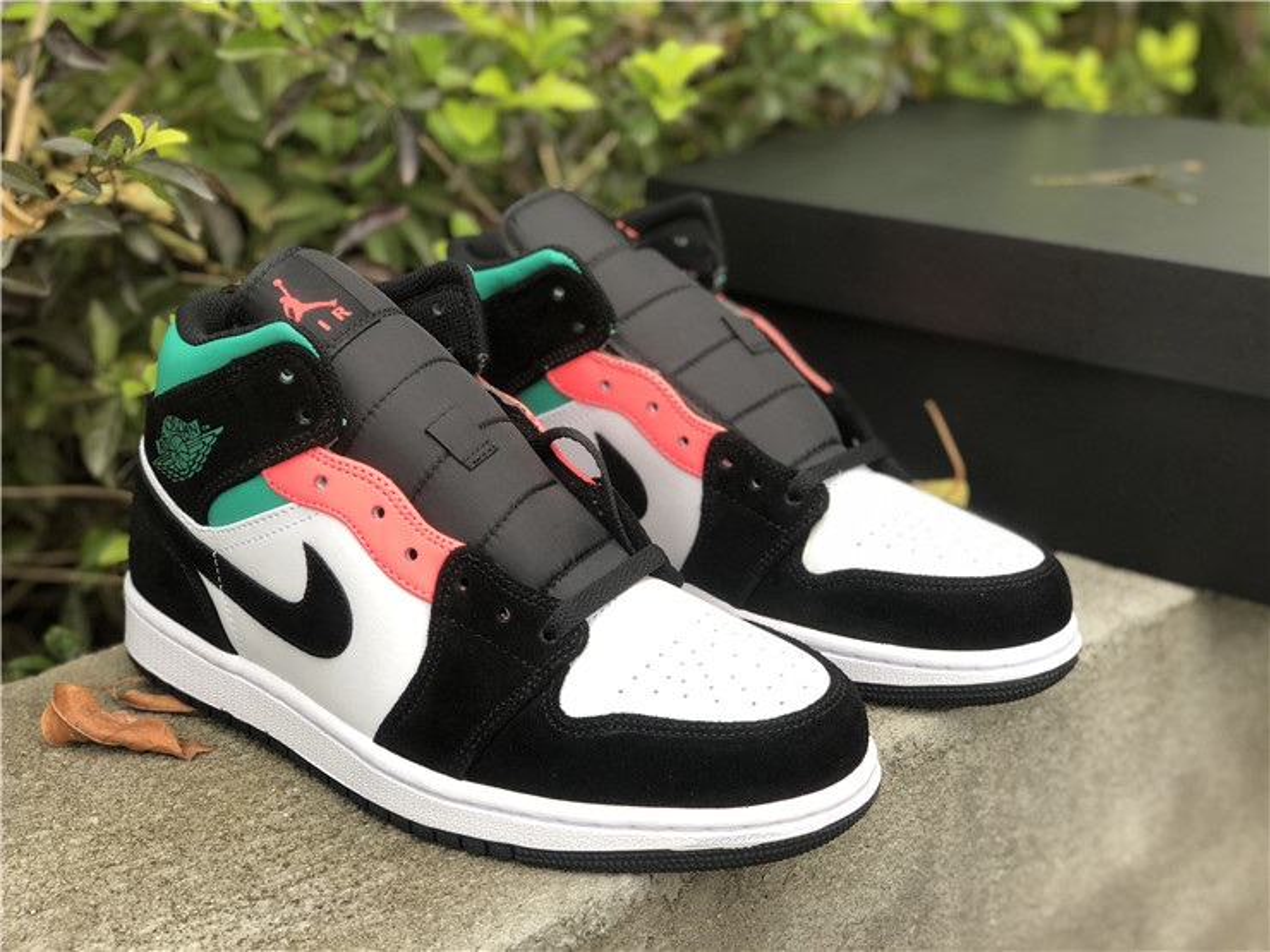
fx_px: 1908
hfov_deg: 36.8
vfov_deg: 28.0
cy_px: 476
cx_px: 635
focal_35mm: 52
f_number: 2.4
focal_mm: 6
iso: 40
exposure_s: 1/60
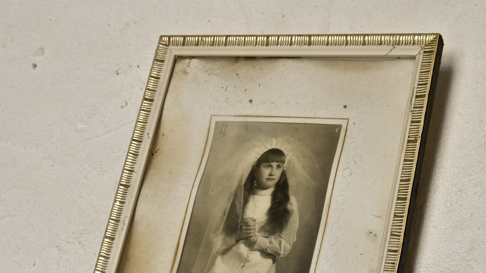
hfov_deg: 30.5
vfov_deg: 17.2
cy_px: 255
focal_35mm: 69
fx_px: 889
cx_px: 290
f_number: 5
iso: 560
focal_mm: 24
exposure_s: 1/100
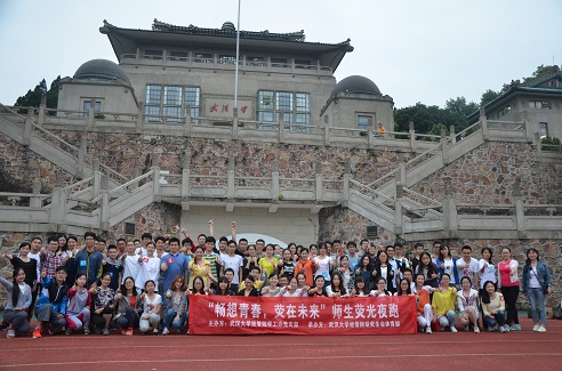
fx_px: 490
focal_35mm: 32
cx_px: 281
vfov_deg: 41.5
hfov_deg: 59.6
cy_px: 186
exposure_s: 1/60
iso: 500
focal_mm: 21
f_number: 4
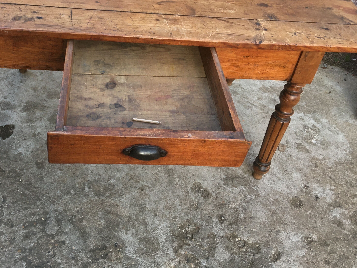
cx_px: 134
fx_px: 413
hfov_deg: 46.4
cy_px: 85
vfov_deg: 35.5
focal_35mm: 40
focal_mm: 4.15
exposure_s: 1/33
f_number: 2.2
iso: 125
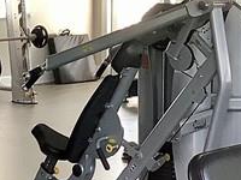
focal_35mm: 159
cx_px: 113
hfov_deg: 12.4
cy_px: -46
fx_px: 1107
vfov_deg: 9.2
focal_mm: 3.3
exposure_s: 1/60
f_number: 2.4
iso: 160
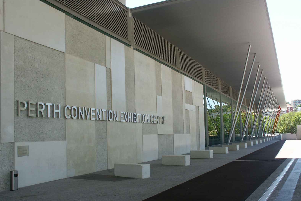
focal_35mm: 40
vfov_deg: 33.4
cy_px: 113
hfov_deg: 48.5
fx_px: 334
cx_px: 150
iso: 100
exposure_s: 1/180
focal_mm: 9.95
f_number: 4.5
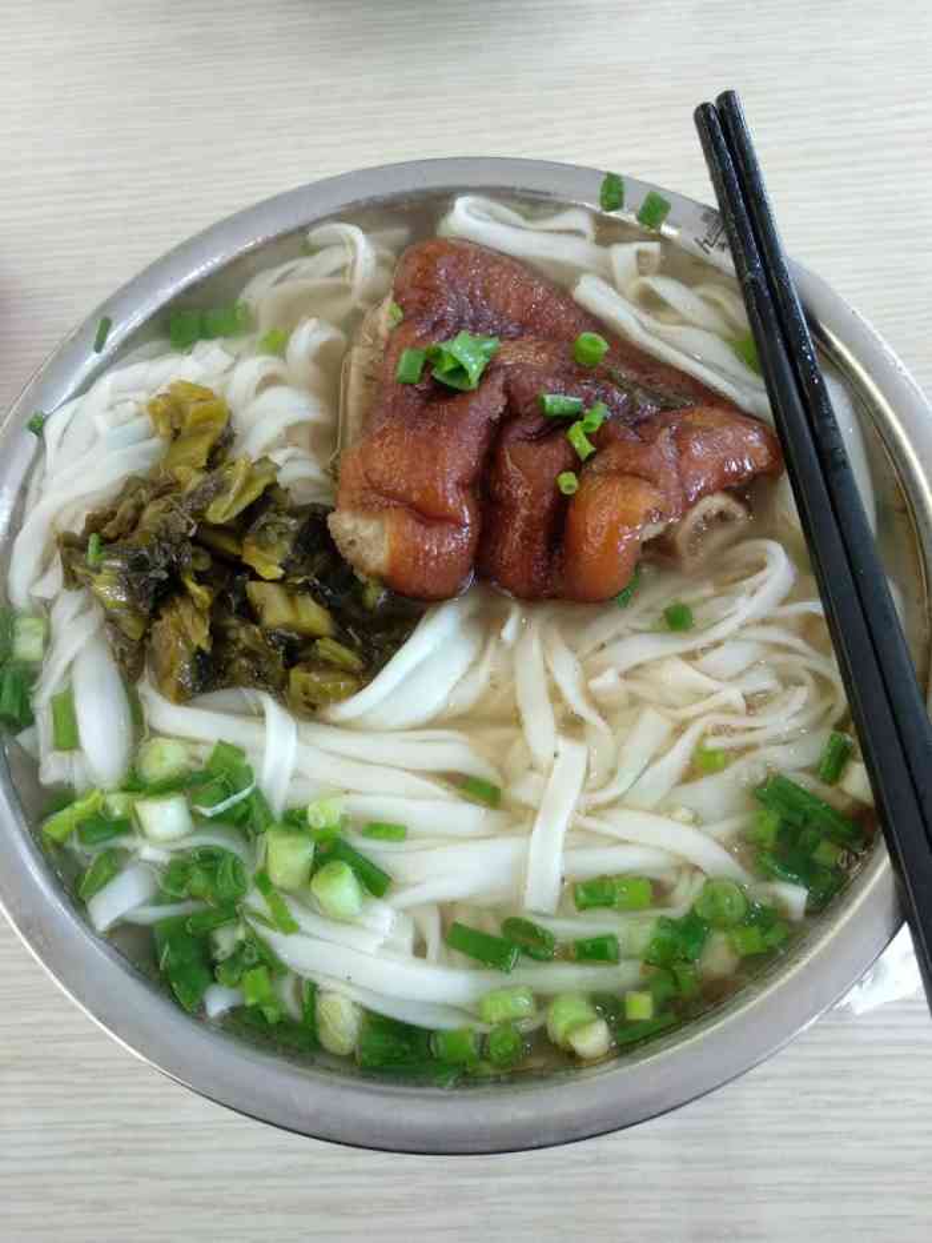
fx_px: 933
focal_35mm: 26
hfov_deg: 53.1
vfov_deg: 67.3
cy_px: 622
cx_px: 466
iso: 640
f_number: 2.2
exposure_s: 1/25
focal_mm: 3.81
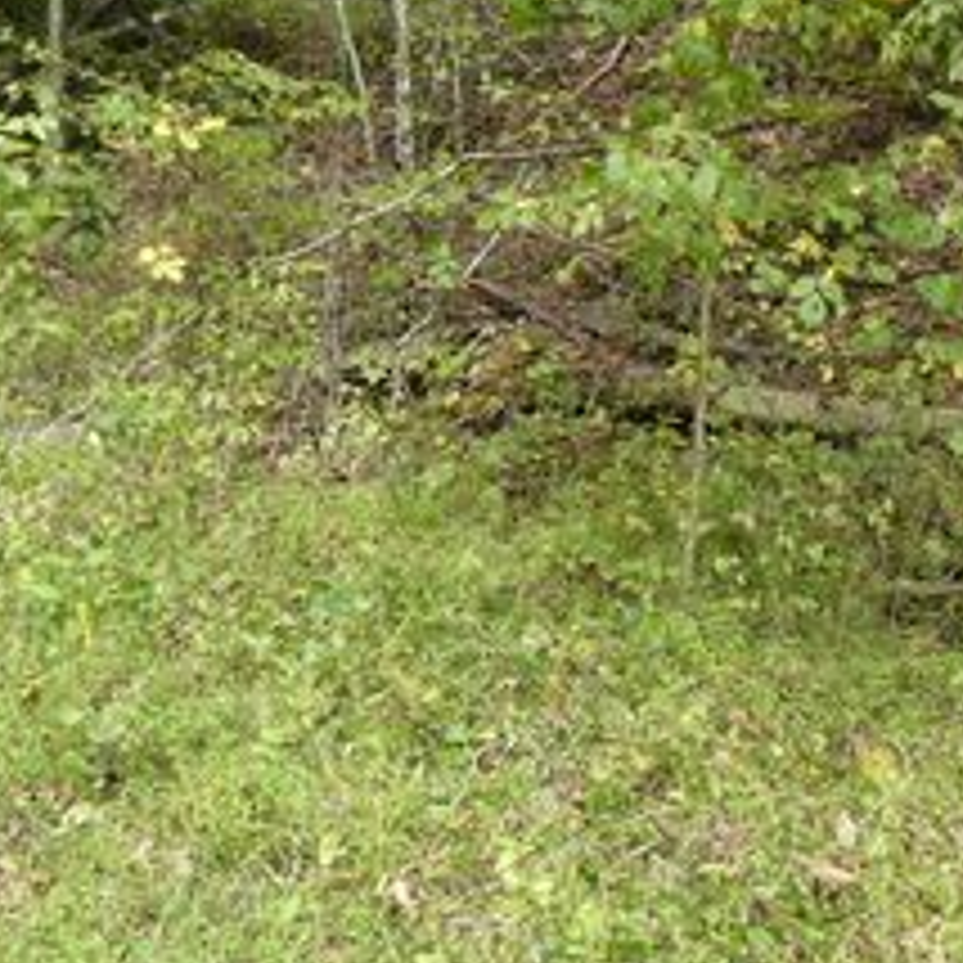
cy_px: 299
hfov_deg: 26.9
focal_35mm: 64
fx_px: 2014
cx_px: 475
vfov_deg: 26.7
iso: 100
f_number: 2.8
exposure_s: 1/80
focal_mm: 6
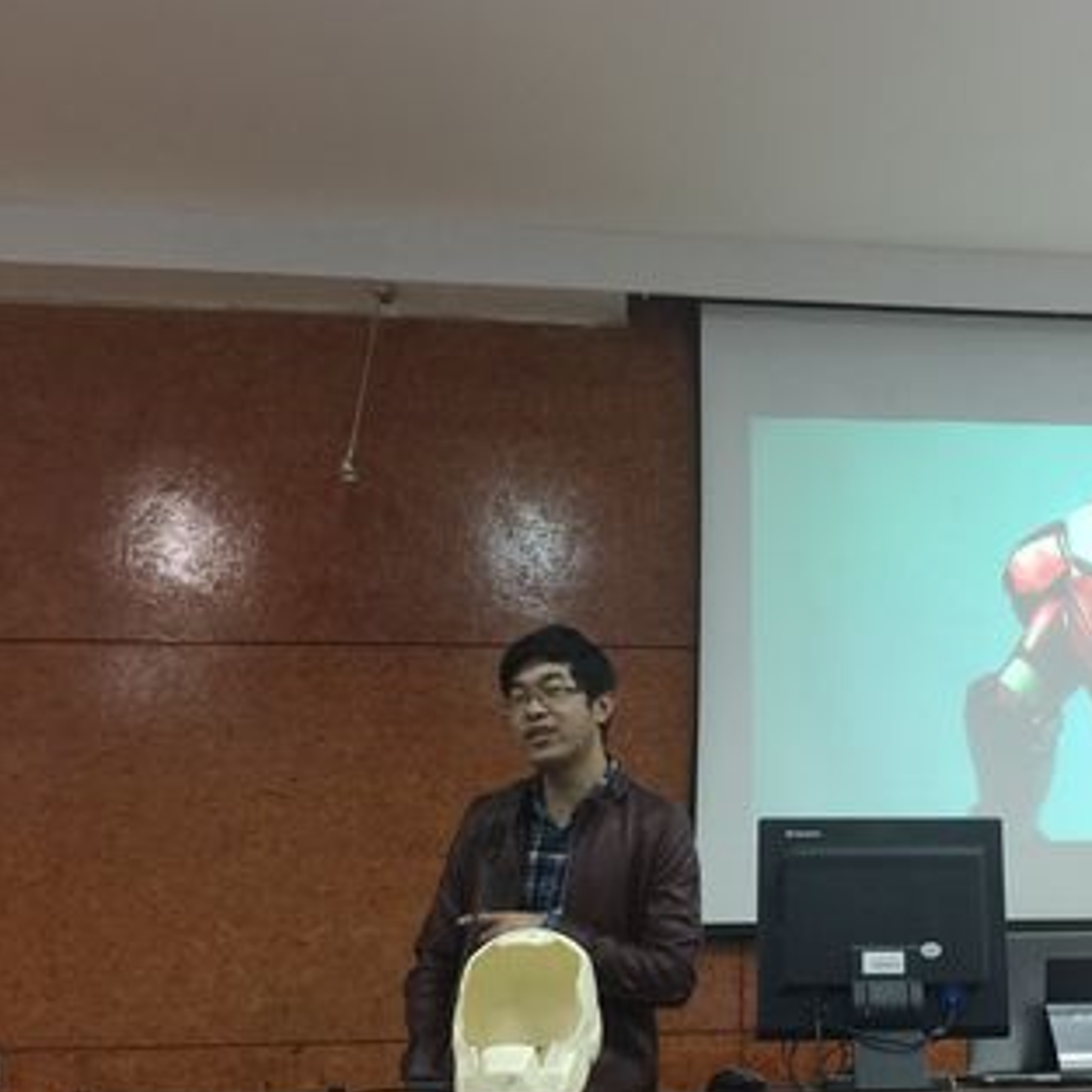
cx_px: 862
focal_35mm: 41
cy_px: 563
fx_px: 1463
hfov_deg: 39.4
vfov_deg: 40.9
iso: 125
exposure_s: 1/8
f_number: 2.2
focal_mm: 4.15
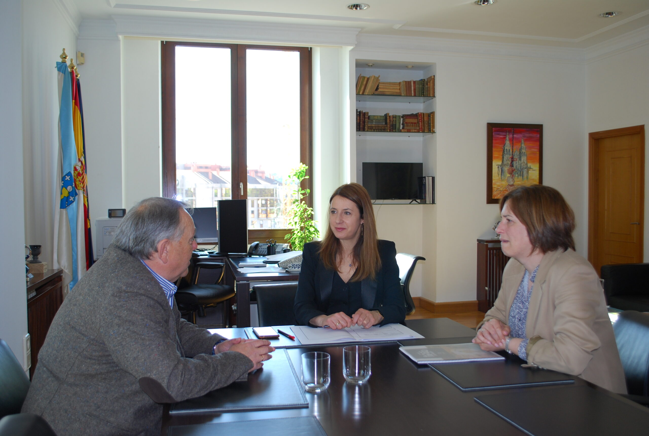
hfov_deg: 57.1
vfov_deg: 40.1
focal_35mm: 33
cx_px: 324
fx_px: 596
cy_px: 218
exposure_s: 1/60
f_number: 4
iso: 200
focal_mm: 22
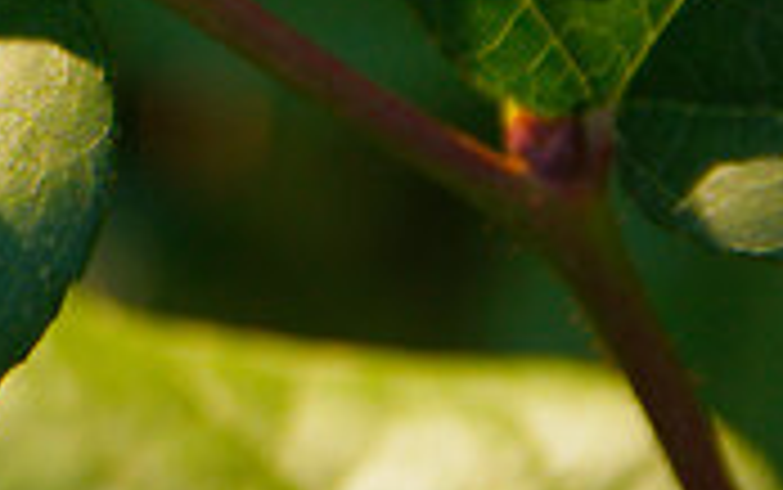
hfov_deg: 4.8
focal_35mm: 438
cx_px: -333
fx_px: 9353
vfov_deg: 3.0
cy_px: -582
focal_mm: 50
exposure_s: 1/160
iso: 400
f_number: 2.8
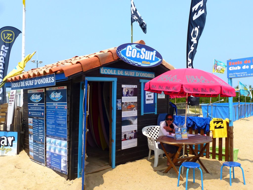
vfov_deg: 42.9
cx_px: 126
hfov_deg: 55.4
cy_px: 95
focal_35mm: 33
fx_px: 241
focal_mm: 5.9
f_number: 4
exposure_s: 1/800
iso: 100
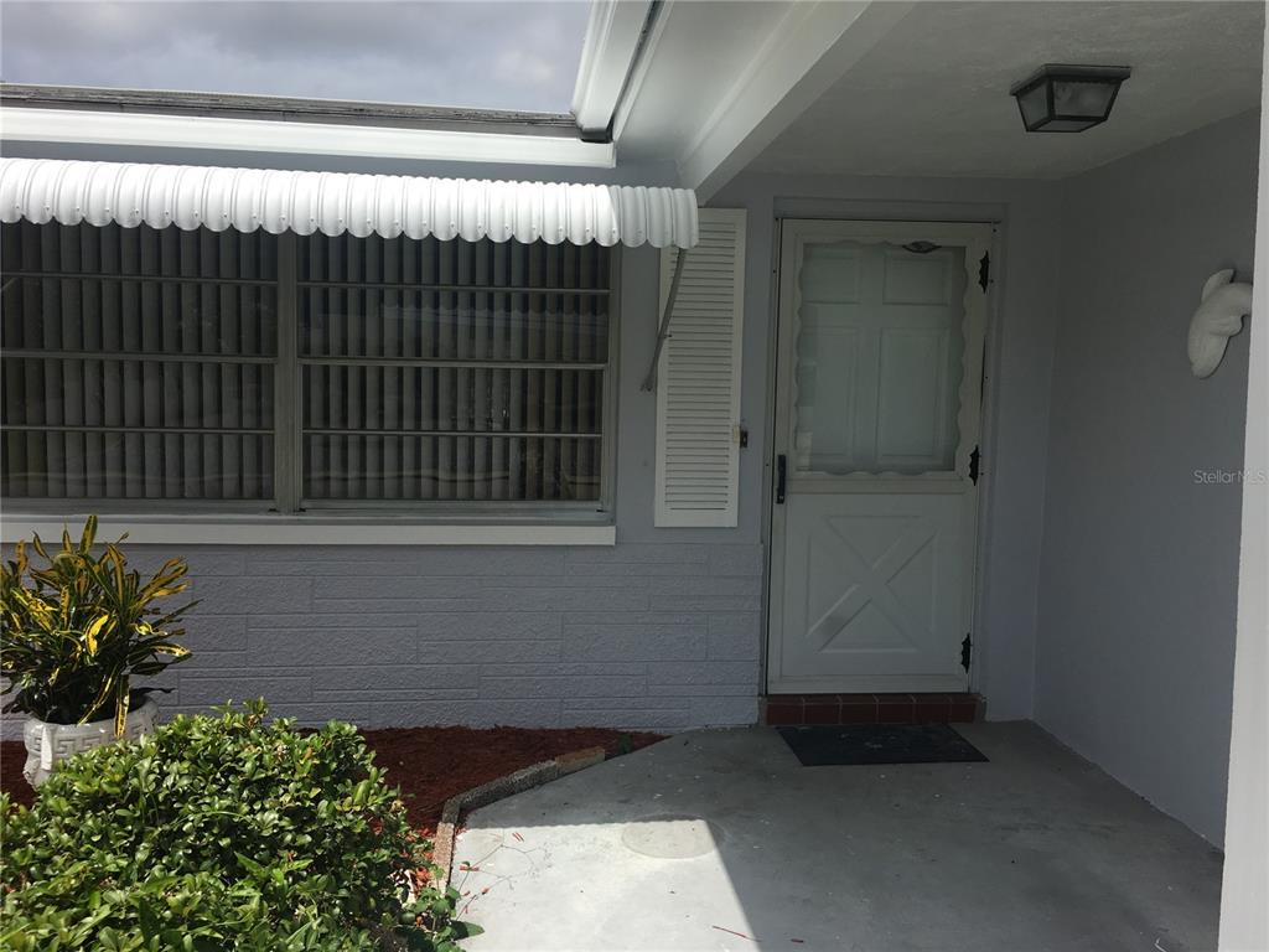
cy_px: 476
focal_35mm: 29
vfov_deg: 48.2
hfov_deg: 61.7
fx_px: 1063
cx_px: 634
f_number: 2.2
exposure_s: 1/2331
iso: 25
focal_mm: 4.15
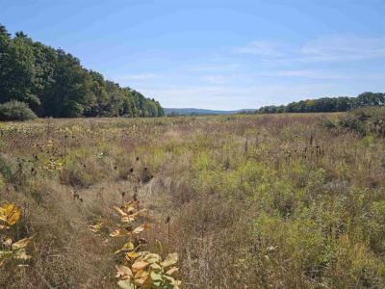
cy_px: 144
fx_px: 256
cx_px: 192
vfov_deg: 58.9
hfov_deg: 73.9
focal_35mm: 23
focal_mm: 6.3
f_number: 1.7
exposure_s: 1/1457
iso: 10
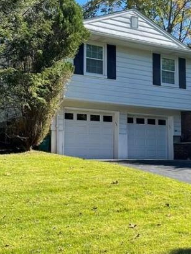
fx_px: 449
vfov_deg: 31.7
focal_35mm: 61
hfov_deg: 23.5
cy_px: 115
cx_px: 164
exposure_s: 1/1435
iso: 32
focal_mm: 4.2
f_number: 1.6
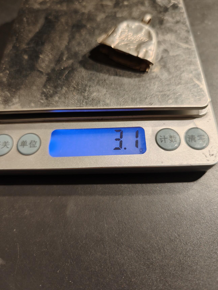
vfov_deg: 71.6
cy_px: 141
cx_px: 111
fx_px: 202
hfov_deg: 56.8
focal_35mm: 24
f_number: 1.6
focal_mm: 6.06
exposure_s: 1/100
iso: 125
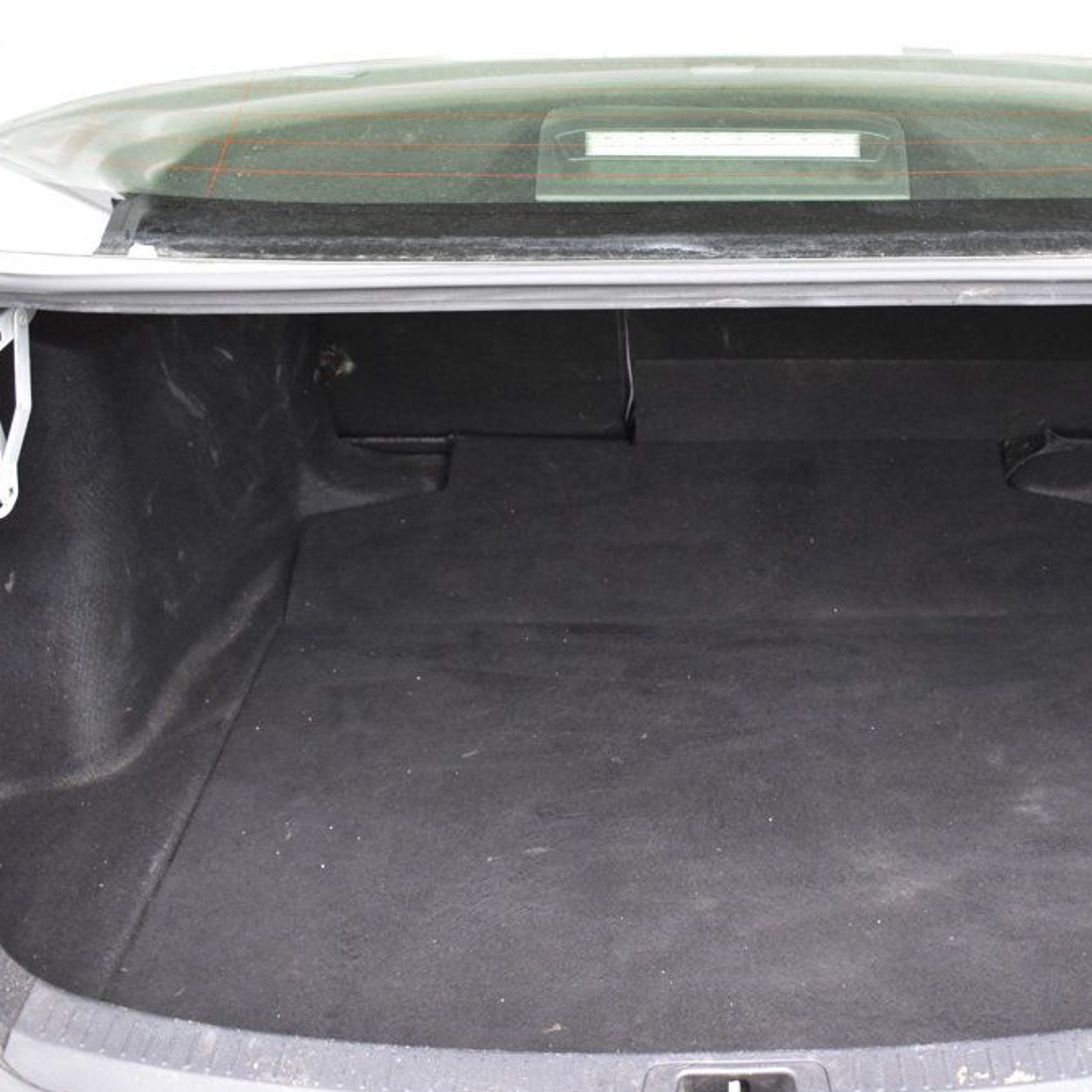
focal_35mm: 43
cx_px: 791
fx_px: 1535
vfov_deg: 39.2
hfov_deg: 38.4
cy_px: 544
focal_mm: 22
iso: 1100
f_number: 6.3
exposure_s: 1/15
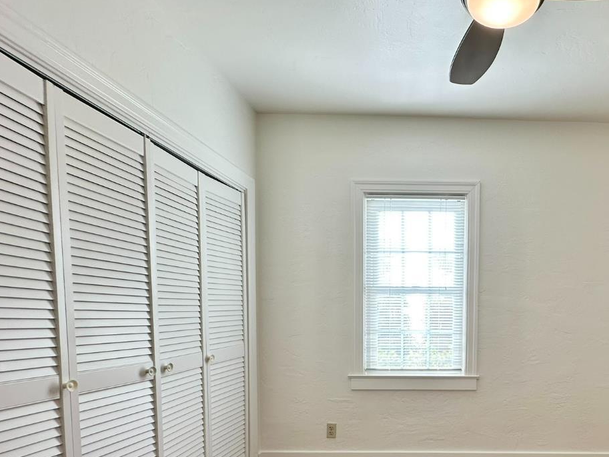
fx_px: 405
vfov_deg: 56.1
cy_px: 341
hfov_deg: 69.3
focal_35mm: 23
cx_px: 453
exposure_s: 1/120
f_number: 2.2
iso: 80
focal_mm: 2.22
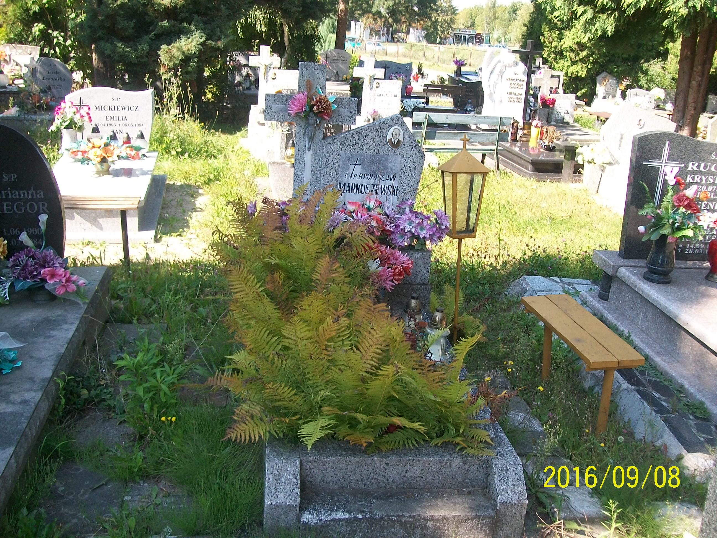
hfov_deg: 51.4
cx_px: 358
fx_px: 746
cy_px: 269
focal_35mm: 36
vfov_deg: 39.7
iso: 80
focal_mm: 6
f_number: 2.7
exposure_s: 1/250
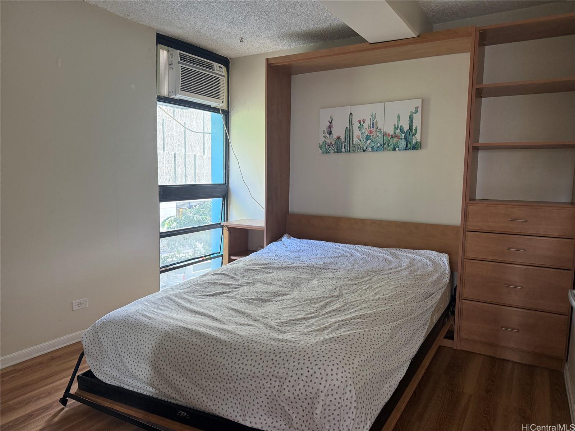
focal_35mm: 24
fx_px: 399
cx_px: 288
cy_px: 216
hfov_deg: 71.6
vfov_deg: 56.8
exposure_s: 1/88
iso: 200
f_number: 1.78
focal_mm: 6.76
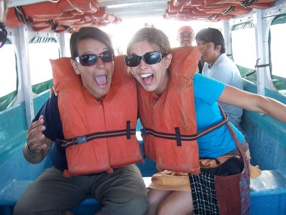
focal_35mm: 36
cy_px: 108
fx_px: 297
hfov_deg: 51.4
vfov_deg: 39.7
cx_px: 143
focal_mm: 6.2
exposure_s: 1/80
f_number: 2.8
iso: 80
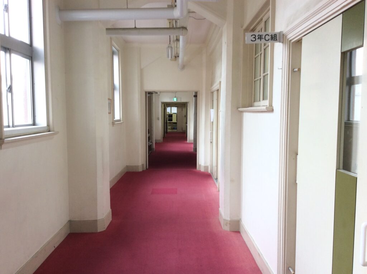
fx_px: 339
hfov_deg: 56.9
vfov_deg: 44.1
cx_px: 184
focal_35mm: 32
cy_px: 137
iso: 32
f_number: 2.4
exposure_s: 1/30
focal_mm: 3.3
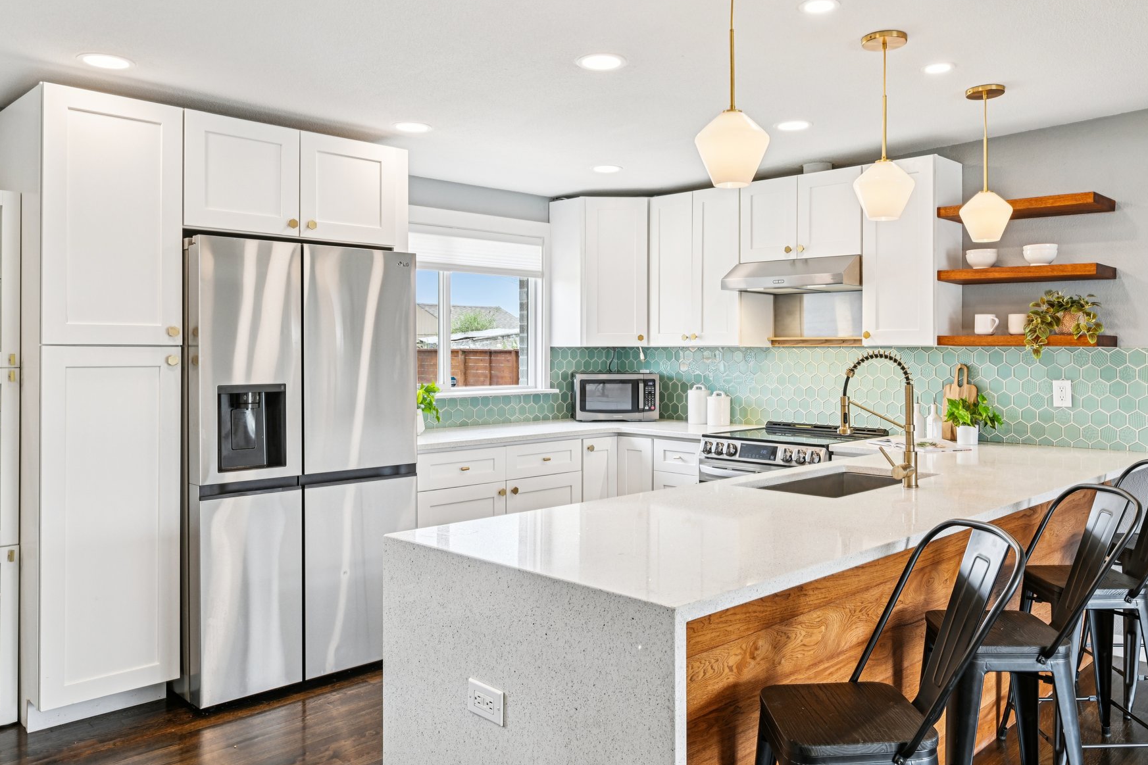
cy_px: 344
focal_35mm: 27
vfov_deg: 47.9
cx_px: 649
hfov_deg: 67.1
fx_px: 861
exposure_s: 1/25
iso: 400
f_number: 11
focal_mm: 23
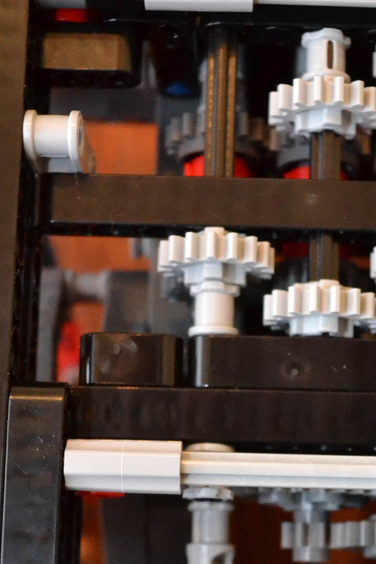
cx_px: 253
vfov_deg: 25.0
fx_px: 1253
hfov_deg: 17.0
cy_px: 443
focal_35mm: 80
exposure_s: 1/60
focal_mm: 20
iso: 3200
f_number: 3.8
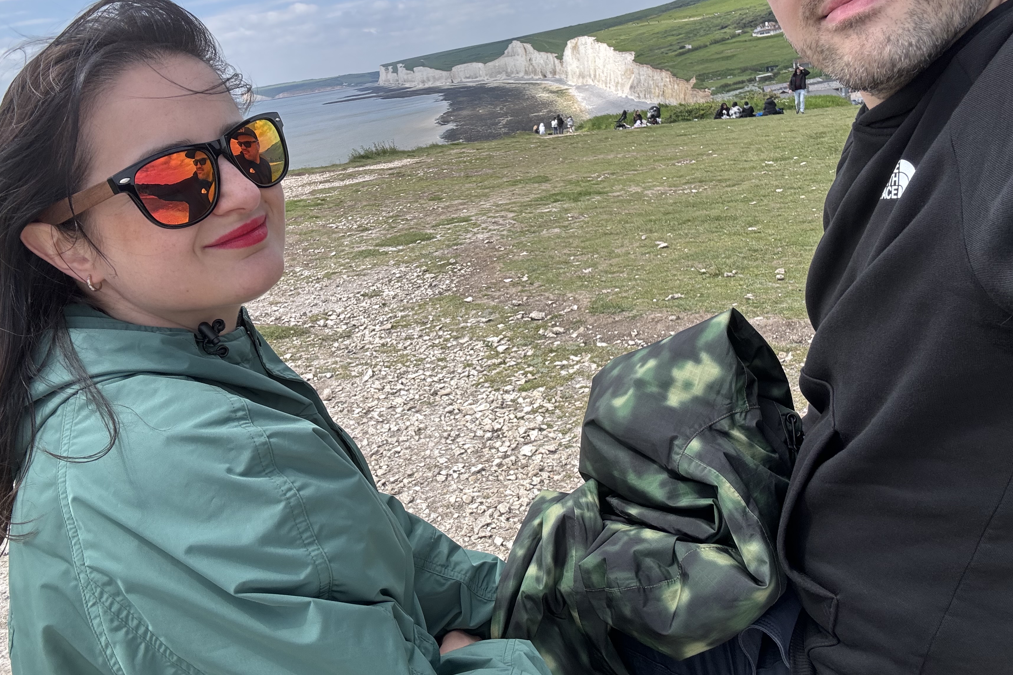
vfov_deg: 45.9
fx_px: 788
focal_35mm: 28
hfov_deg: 65.3
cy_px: 245
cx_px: 452
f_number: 1.9
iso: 25
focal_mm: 2.69
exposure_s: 1/772
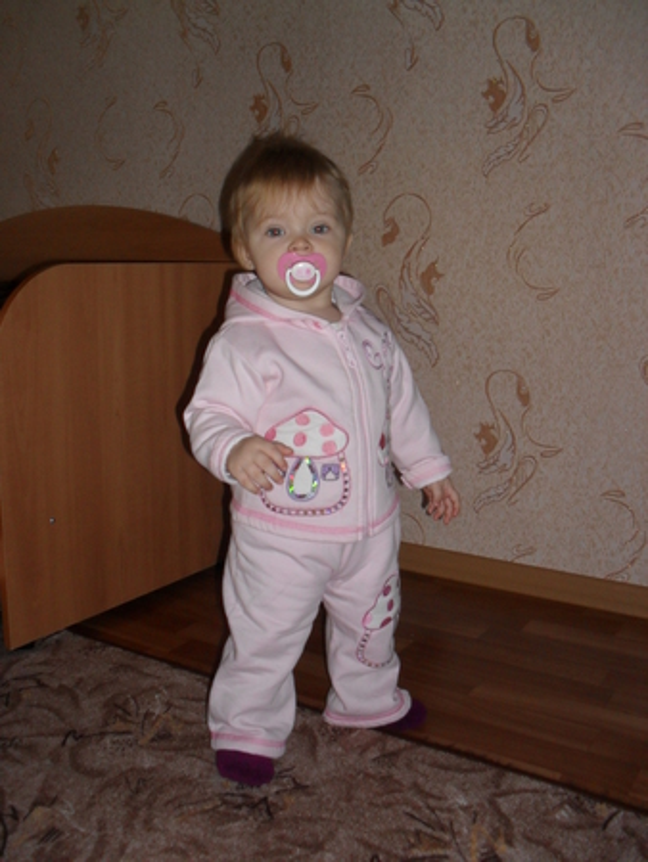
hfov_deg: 40.7
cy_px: 431
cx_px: 324
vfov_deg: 52.6
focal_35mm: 35
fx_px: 873
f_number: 3.2
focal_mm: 6.3
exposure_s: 1/45
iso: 200
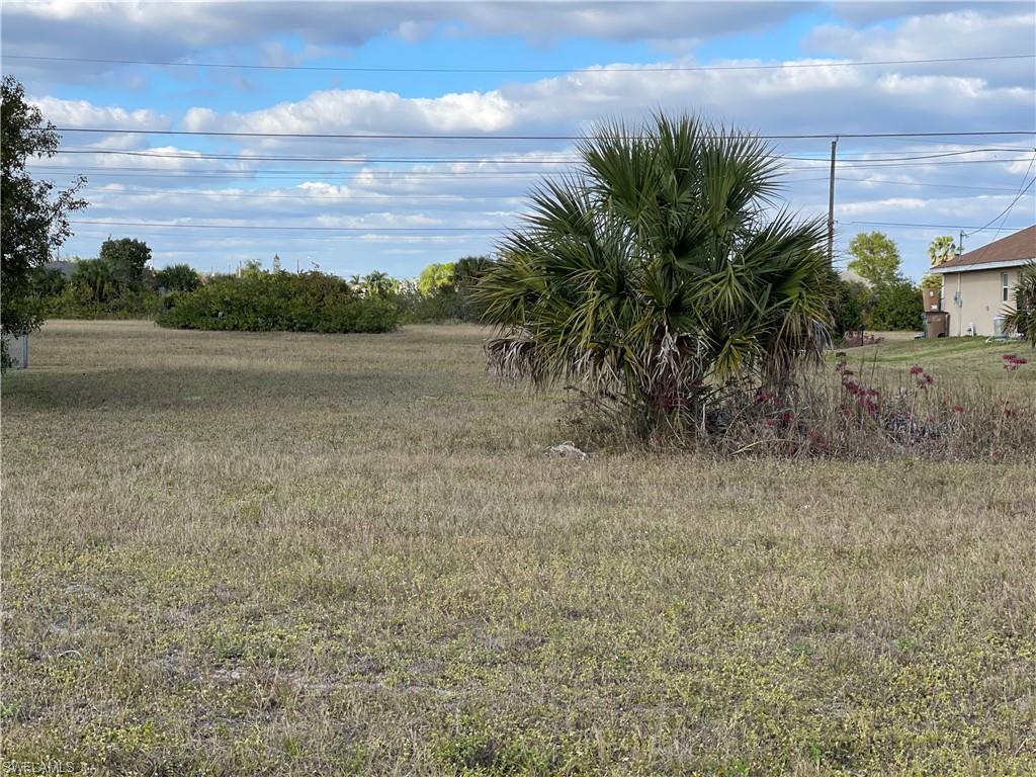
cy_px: 388
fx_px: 1915
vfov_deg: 22.9
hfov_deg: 30.3
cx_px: 518
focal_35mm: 64
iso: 32
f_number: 2.2
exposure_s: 1/1014
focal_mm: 7.5
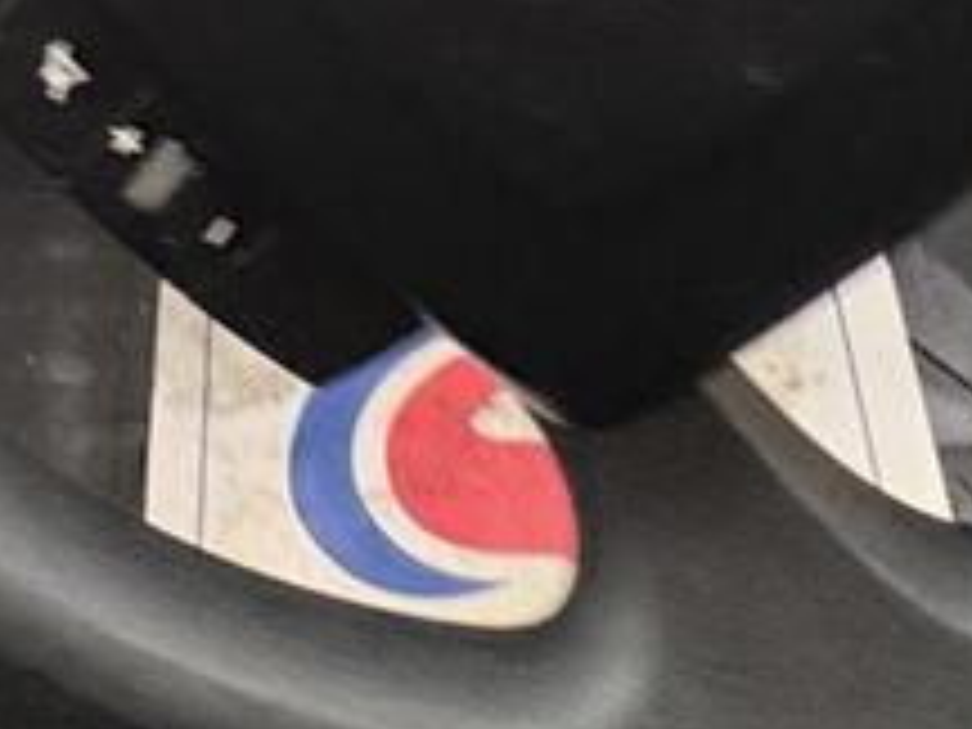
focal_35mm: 58
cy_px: -729
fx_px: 1629
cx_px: 99
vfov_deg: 17.7
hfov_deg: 31.7
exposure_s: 1/60
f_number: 2.2
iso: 640
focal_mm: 2.22
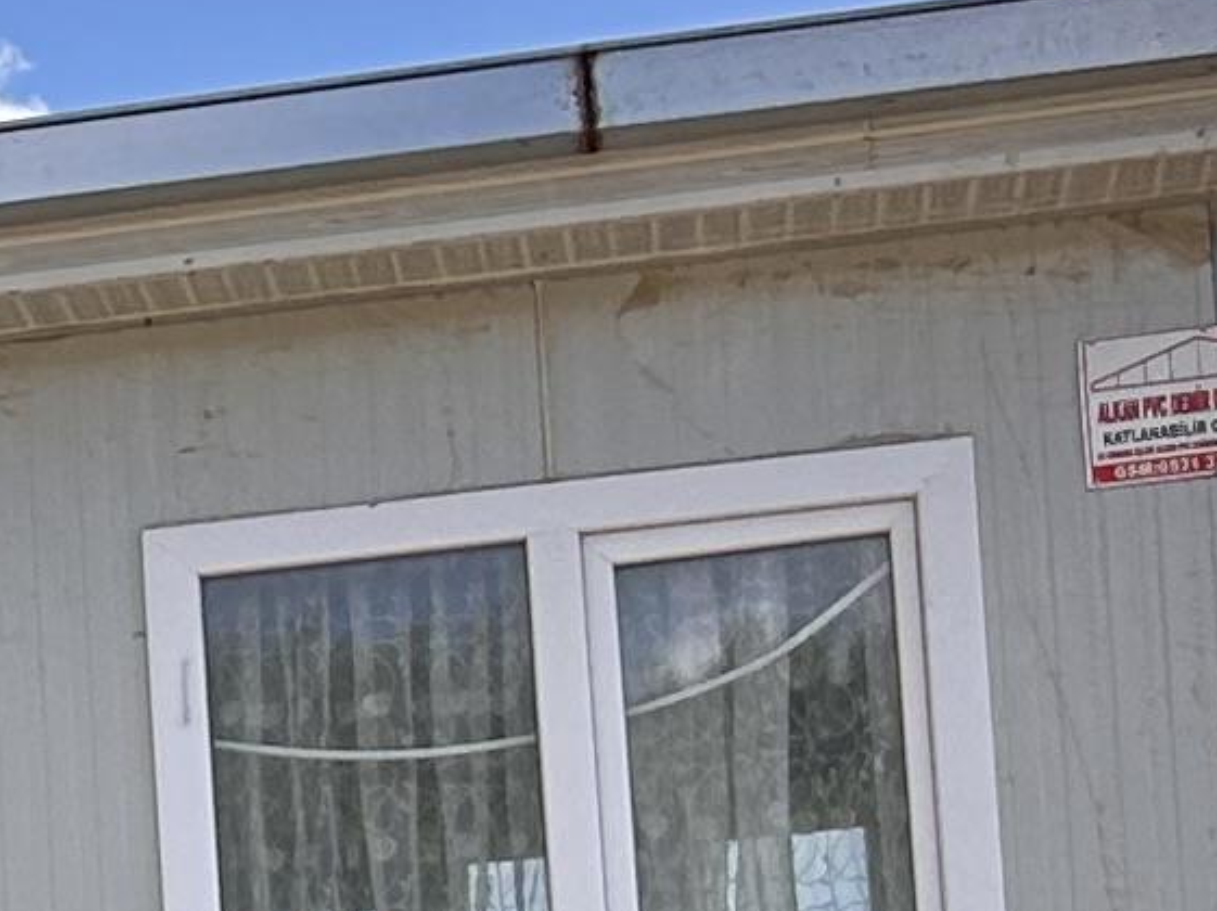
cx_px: -2035
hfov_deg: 9.1
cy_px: 1447
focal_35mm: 187
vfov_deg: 7.8
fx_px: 6570
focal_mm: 5.7
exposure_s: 1/3165
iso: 50
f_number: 1.5
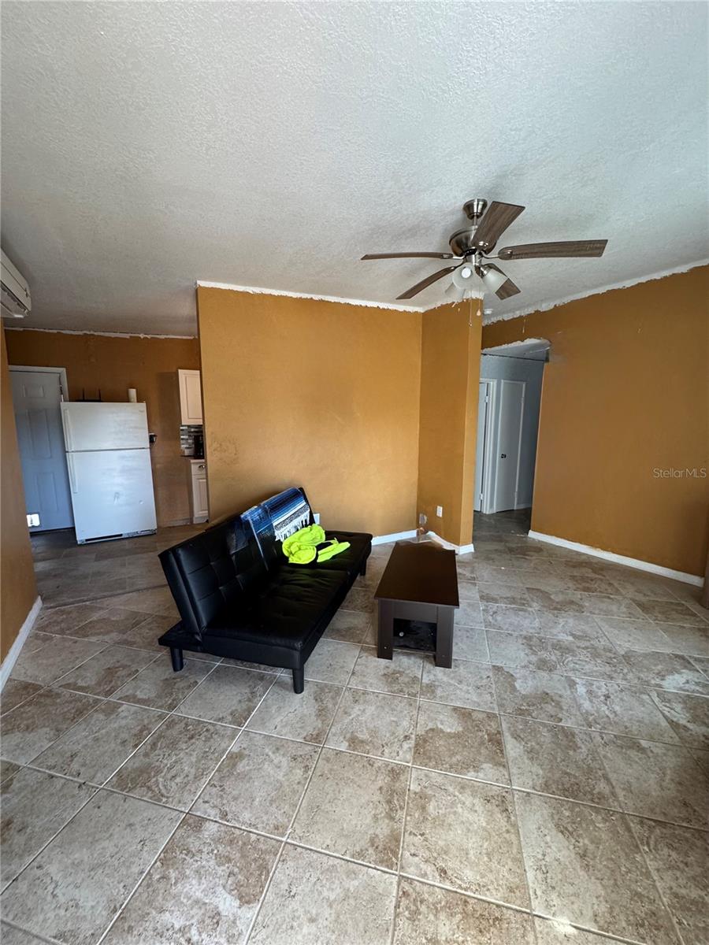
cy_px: 472
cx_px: 354
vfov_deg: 102.1
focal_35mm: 14
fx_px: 382
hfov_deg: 85.7
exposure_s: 1/99
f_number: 2.2
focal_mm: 2.22
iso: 250
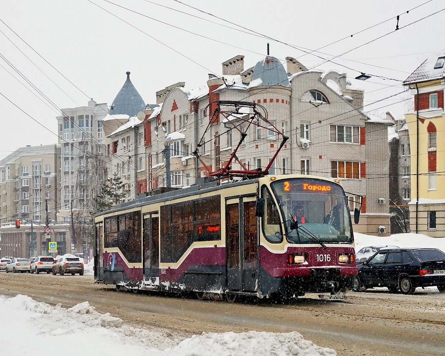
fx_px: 593
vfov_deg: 33.4
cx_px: 269
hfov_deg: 41.0
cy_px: 175
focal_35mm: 45
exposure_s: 1/500
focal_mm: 26
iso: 400
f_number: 5
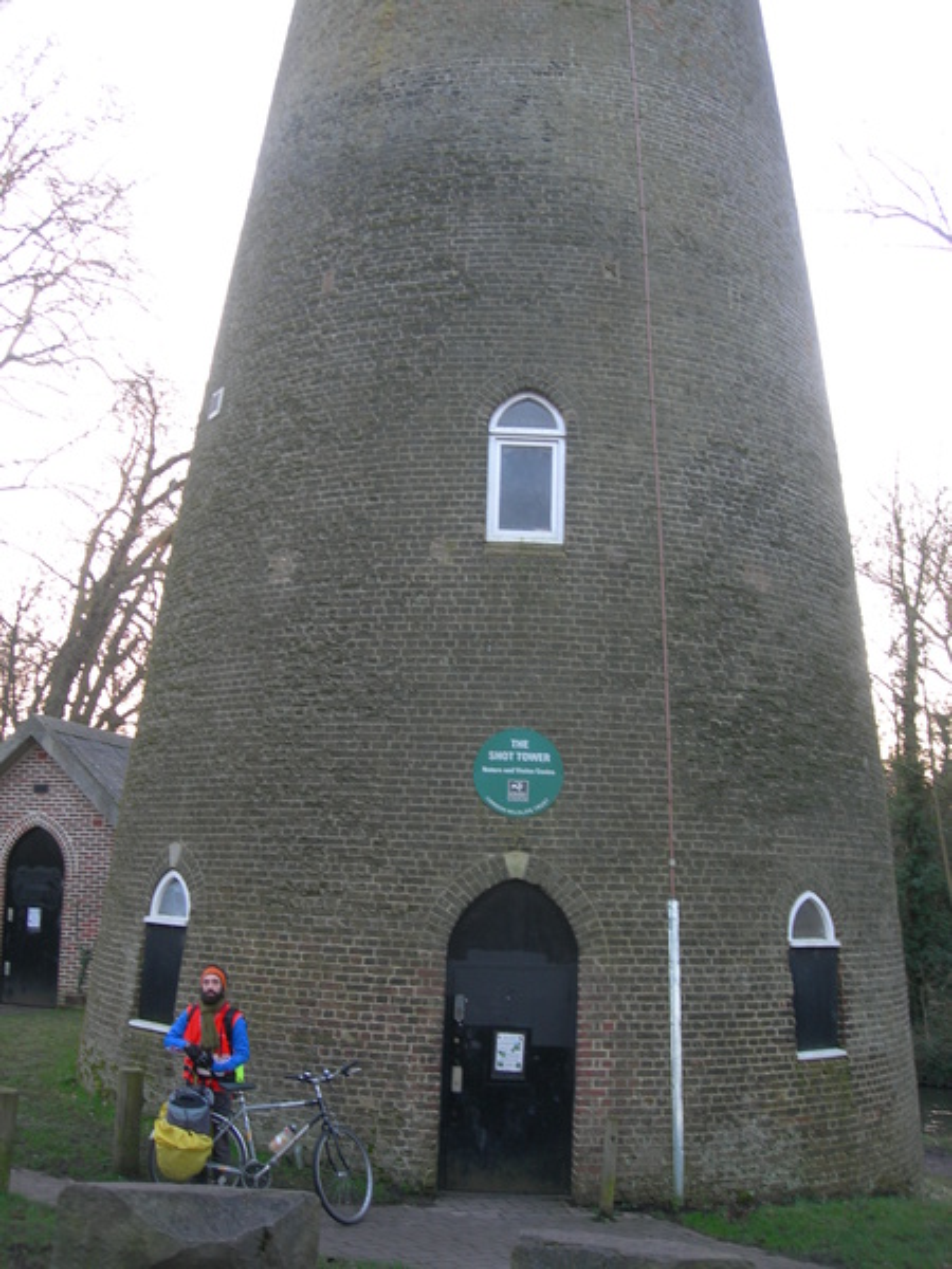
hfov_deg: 37.7
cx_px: 476
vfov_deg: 49.0
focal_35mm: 38
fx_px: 1393
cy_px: 634
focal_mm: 7.8
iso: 50
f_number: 2.8
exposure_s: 1/33.1
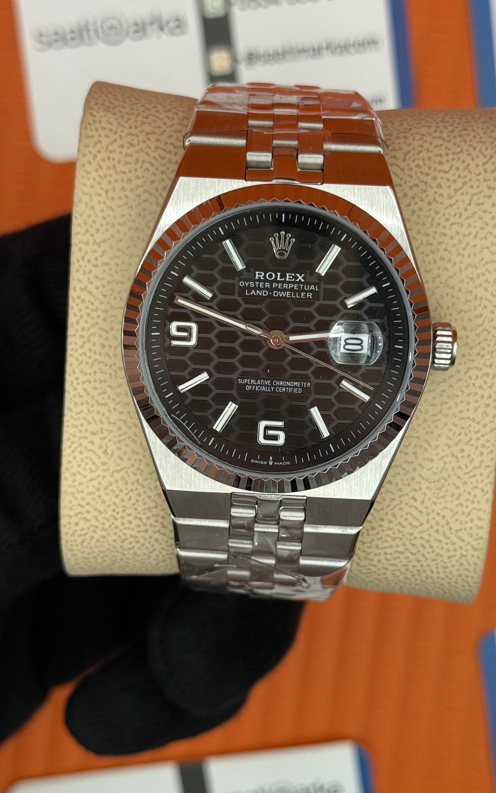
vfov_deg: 30.2
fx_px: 1471
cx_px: 270
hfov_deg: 19.1
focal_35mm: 68
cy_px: 415
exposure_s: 1/615
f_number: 1.78
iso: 64
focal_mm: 6.76
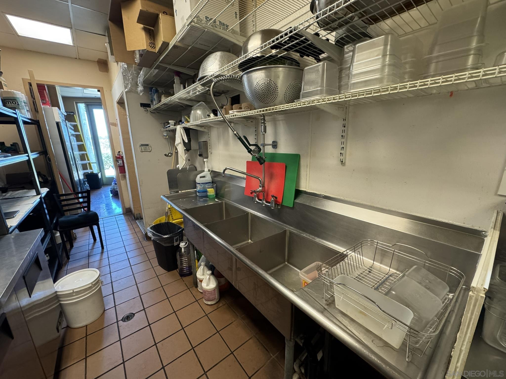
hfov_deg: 102.1
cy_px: 190
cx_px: 253
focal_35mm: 14
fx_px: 205
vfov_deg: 85.7
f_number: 2.2
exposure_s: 1/60
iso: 320
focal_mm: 2.22
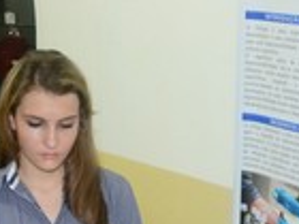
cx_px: 158
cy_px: 265
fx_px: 803
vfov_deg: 15.4
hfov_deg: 21.1
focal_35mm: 93
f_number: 3.5
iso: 1600
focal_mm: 20
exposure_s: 1/60
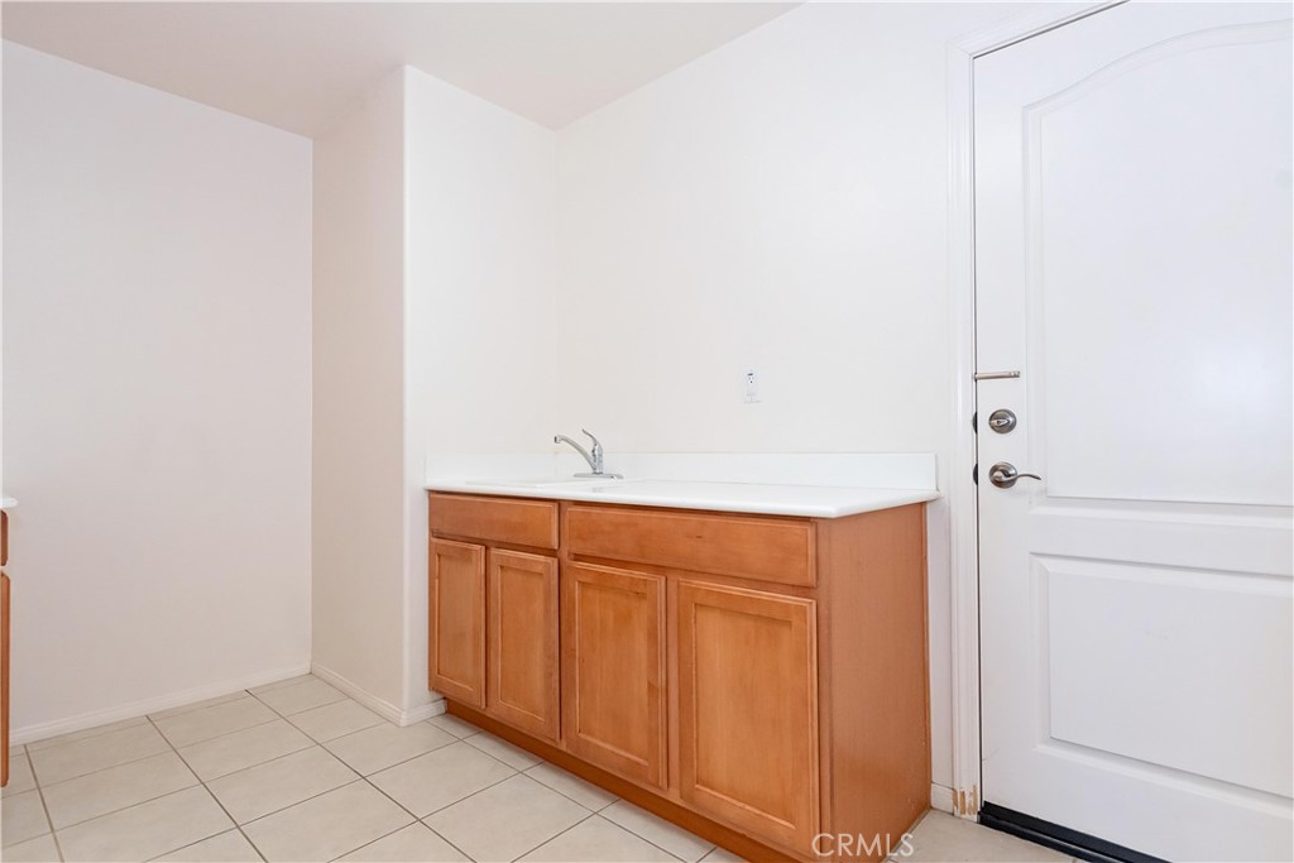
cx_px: 647
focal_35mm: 18
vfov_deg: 67.4
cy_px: 432
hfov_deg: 90.0
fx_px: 647
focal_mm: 12
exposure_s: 1/60
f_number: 7.1
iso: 800
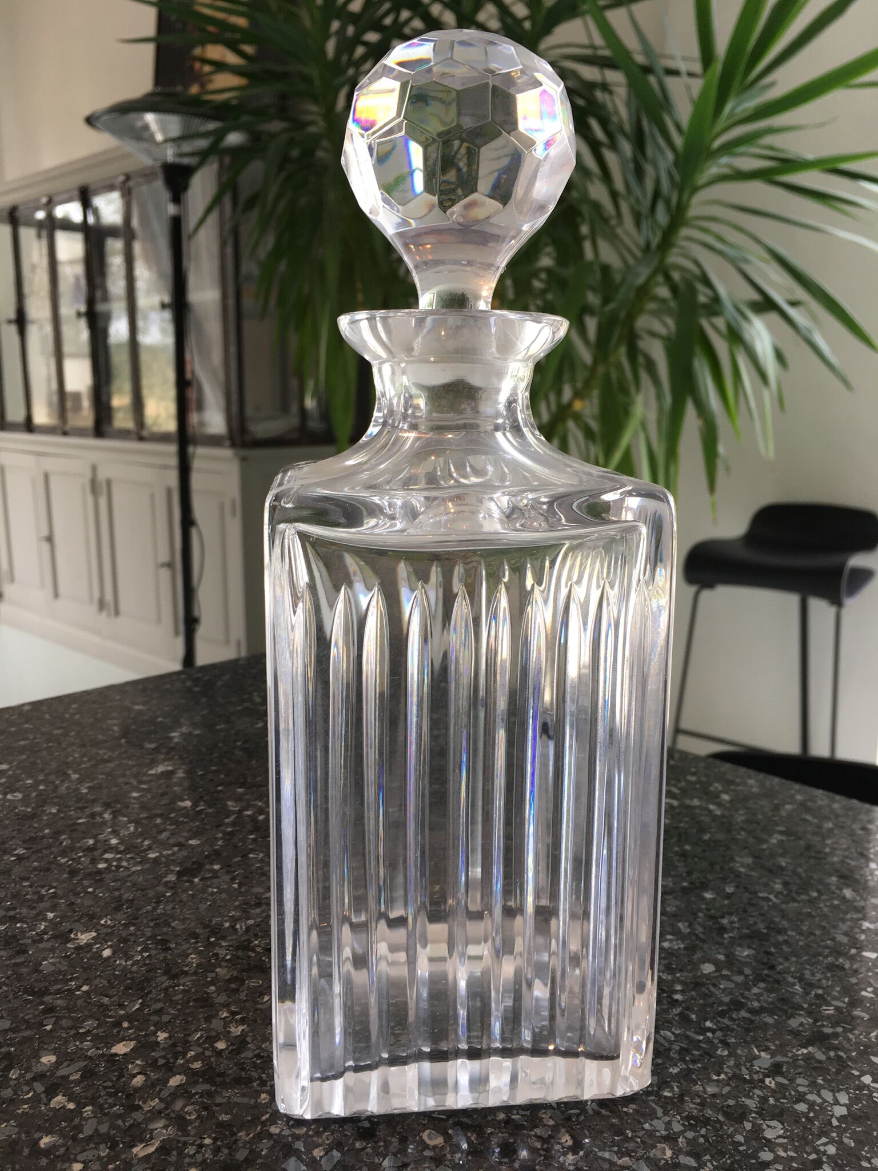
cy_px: 586
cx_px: 439
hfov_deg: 48.2
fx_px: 981
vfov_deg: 61.7
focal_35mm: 29
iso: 32
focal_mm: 4.15
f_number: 2.2
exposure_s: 1/50
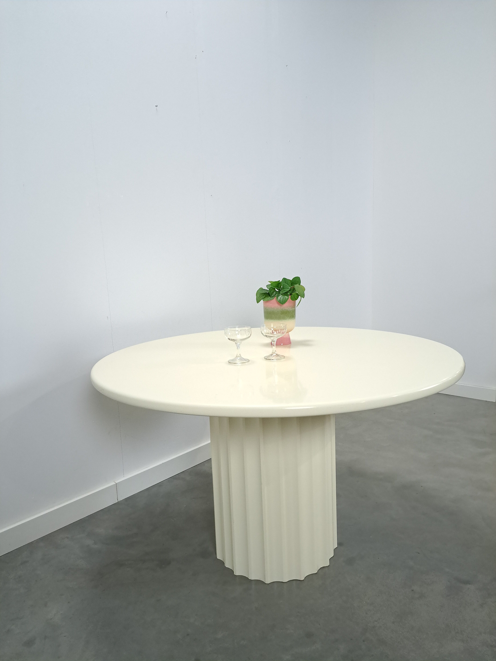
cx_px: 248
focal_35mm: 24
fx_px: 459
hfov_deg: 56.8
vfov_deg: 71.6
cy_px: 330
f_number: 1.8
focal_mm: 5.23
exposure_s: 1/100
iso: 400
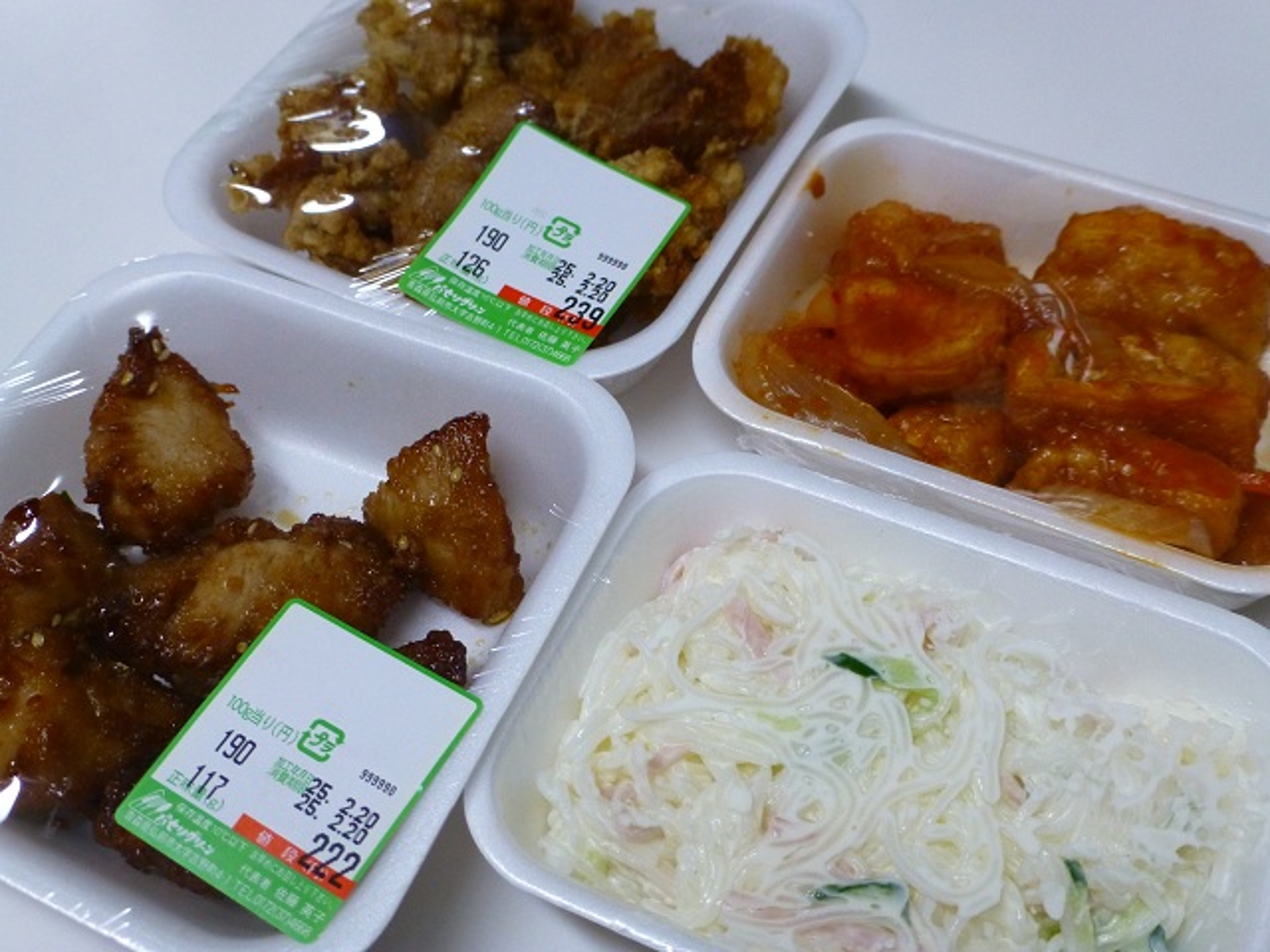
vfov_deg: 35.1
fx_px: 1504
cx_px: 635
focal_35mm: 41
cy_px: 476
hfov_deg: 45.8
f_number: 3.9
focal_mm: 7.4
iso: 400
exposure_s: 1/40
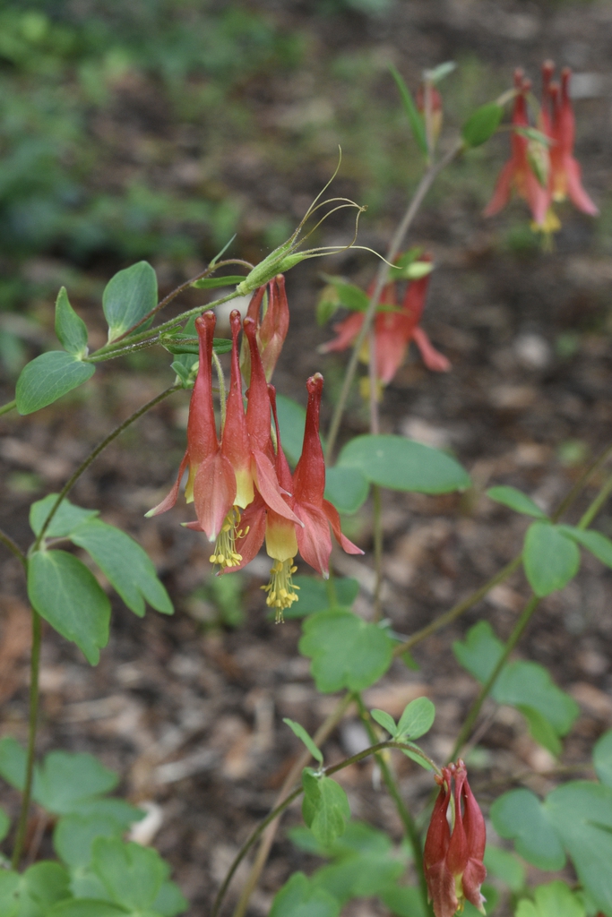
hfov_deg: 16.6
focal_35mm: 82
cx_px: 306
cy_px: 458
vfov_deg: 24.6
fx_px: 2103
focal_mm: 55
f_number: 9
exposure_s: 1/100
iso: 900
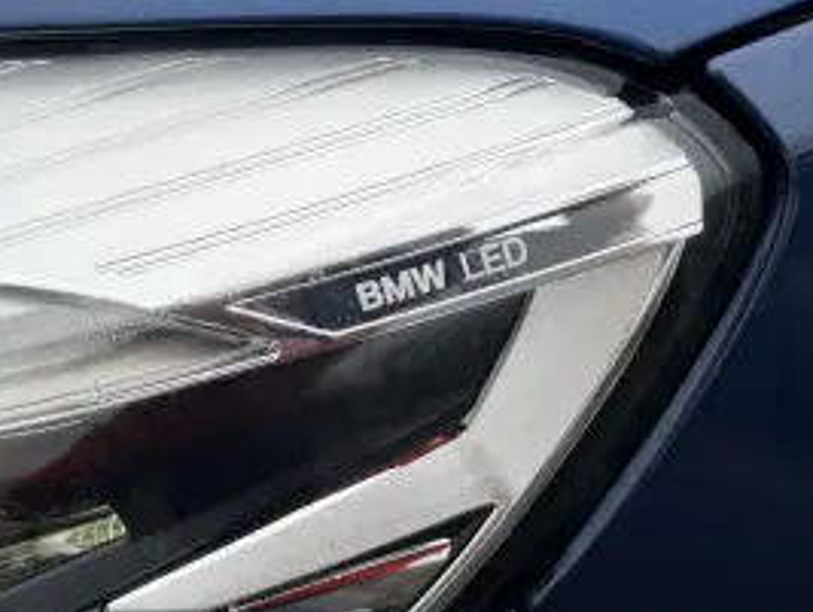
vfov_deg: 40.8
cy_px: 289
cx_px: 350
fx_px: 823
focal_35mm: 35
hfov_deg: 52.4
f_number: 1.6
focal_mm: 5.1
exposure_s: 1/125
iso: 40
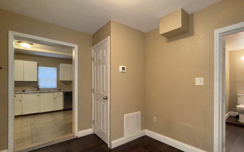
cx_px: 142
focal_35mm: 18
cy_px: 83
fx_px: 120
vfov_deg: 64.8
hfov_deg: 90.3
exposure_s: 1/60
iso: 500
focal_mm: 2.22
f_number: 2.2
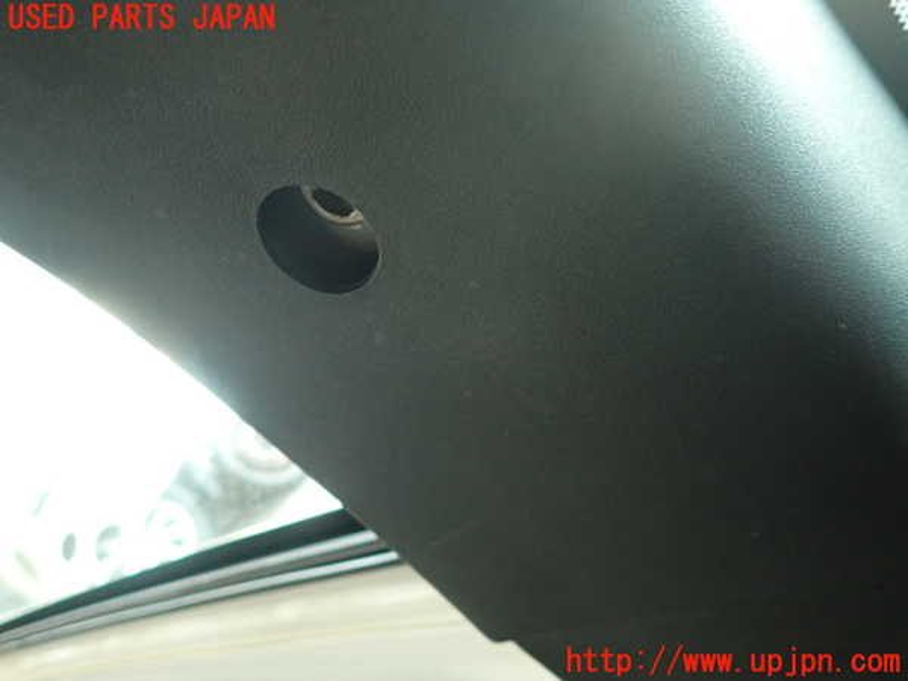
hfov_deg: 69.4
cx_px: 454
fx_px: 656
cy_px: 340
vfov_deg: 54.9
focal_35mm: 25
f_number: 2
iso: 500
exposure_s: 1/30
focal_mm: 4.5
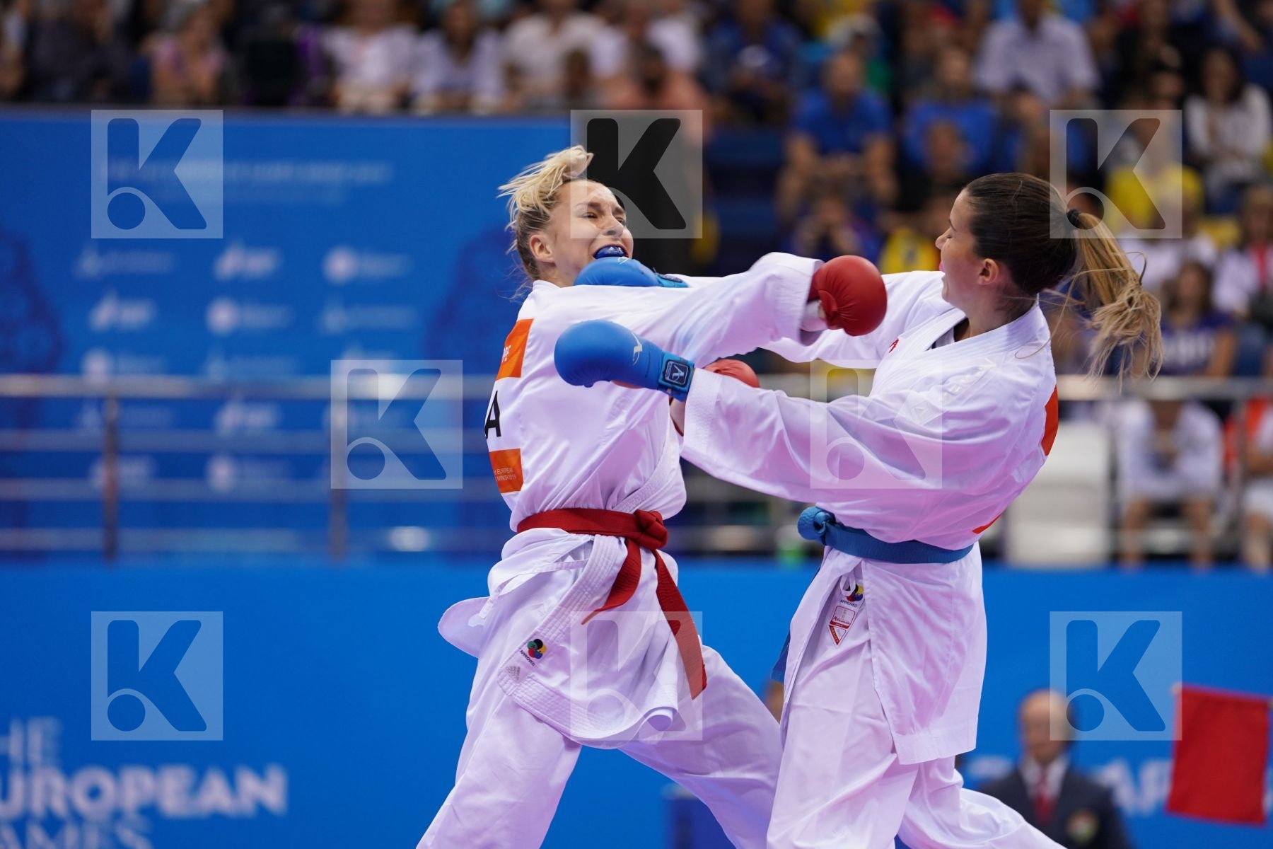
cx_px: 636
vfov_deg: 6.9
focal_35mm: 200
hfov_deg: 10.3
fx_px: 7072
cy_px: 424
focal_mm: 200
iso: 1250
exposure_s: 1/800
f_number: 2.8
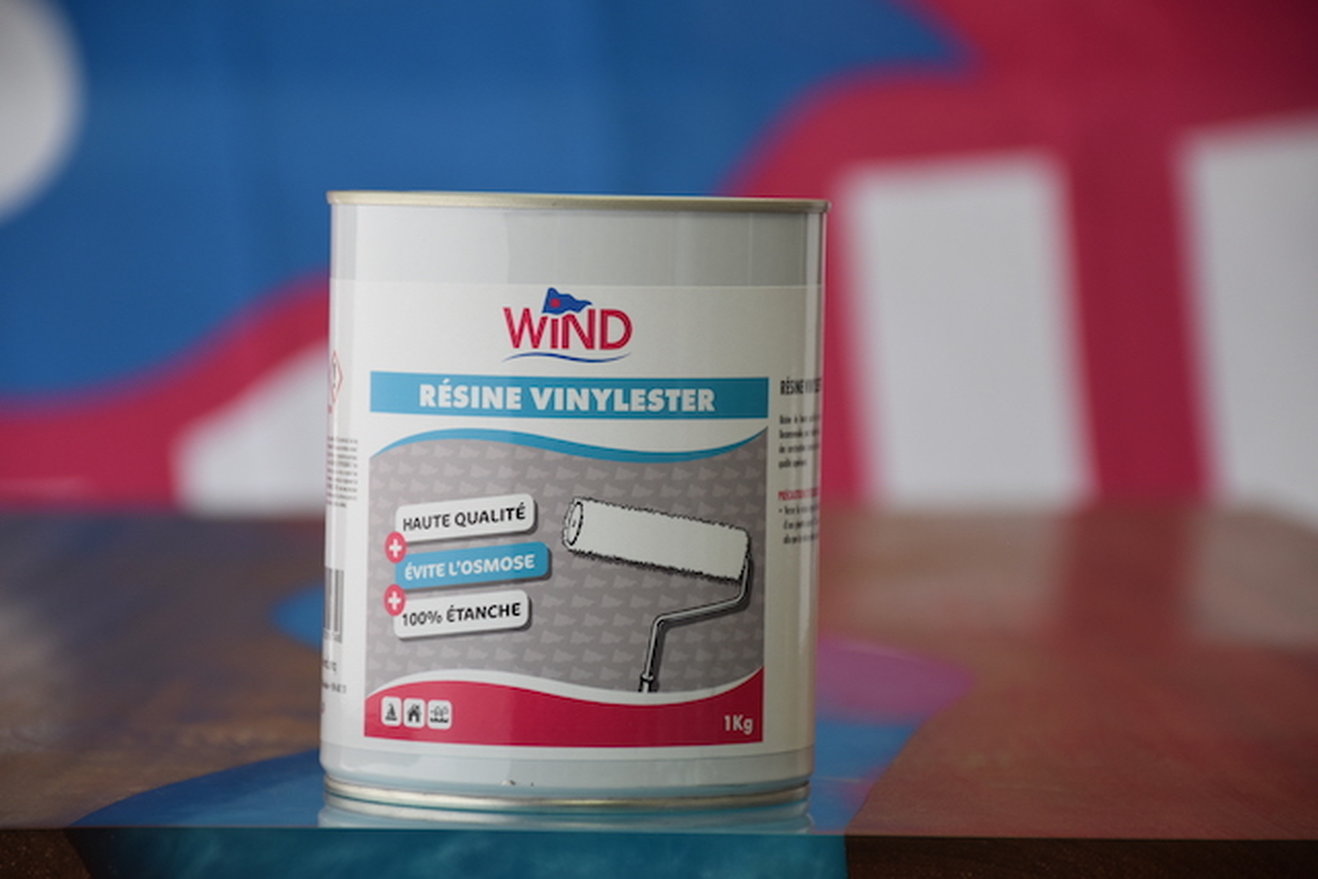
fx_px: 6701
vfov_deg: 7.5
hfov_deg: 11.2
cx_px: 659
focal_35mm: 183
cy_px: 440
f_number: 5.6
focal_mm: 122
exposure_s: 1/60
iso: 400
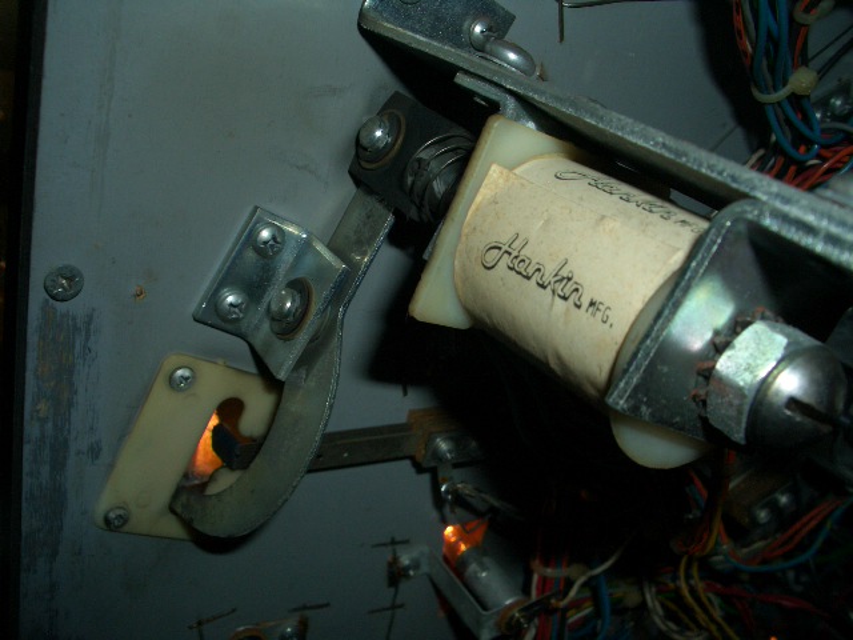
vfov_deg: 40.7
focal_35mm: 35
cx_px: 426
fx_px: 862
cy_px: 320
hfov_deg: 52.6
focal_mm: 5.8
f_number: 4.3
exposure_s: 1/60
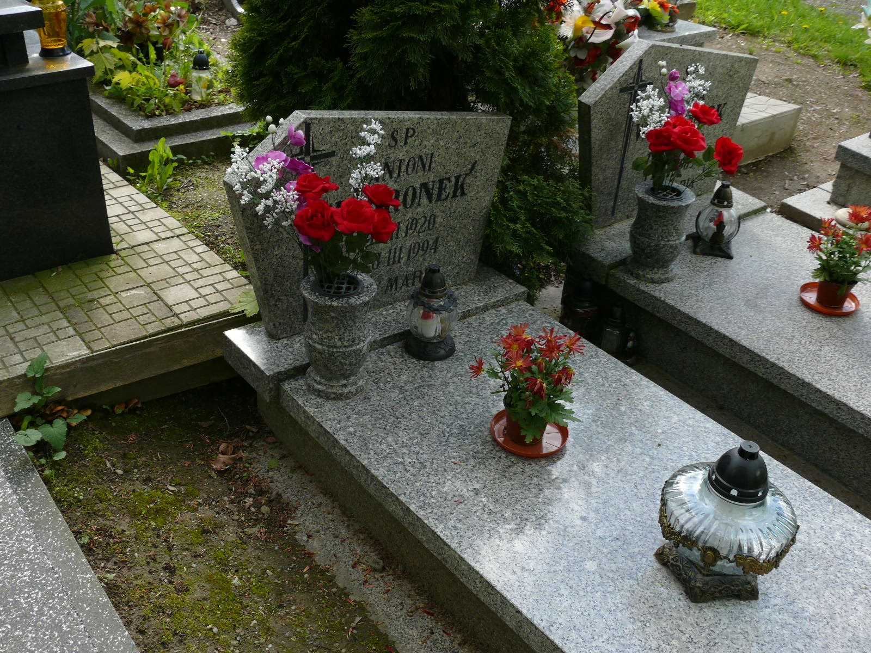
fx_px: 881
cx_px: 436
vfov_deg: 40.7
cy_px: 326
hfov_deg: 52.6
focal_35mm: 35
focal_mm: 7.5
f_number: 4
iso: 100
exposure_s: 1/200
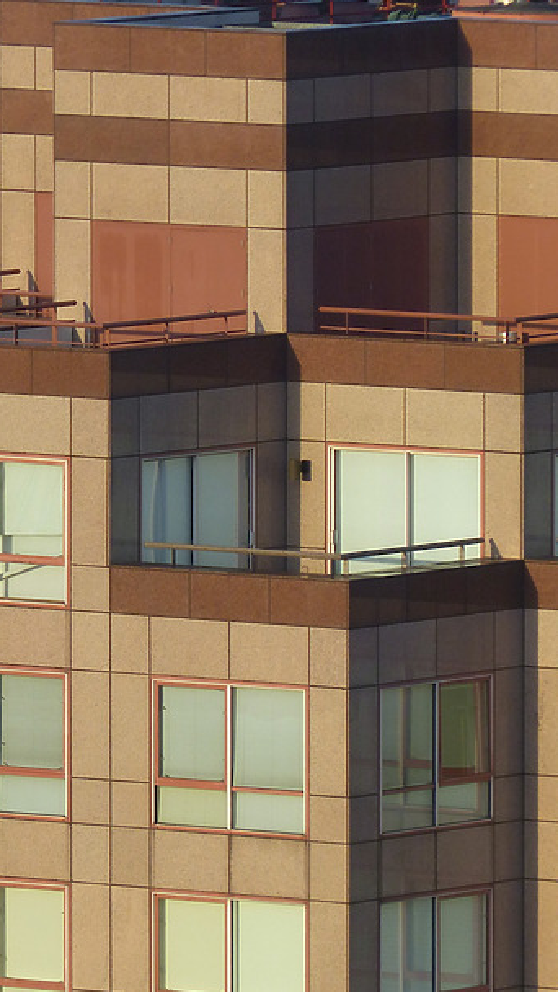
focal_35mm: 714
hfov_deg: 1.7
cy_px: 644
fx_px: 18781
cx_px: 37
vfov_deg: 3.0
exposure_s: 1/500
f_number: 4
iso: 100
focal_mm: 79.8
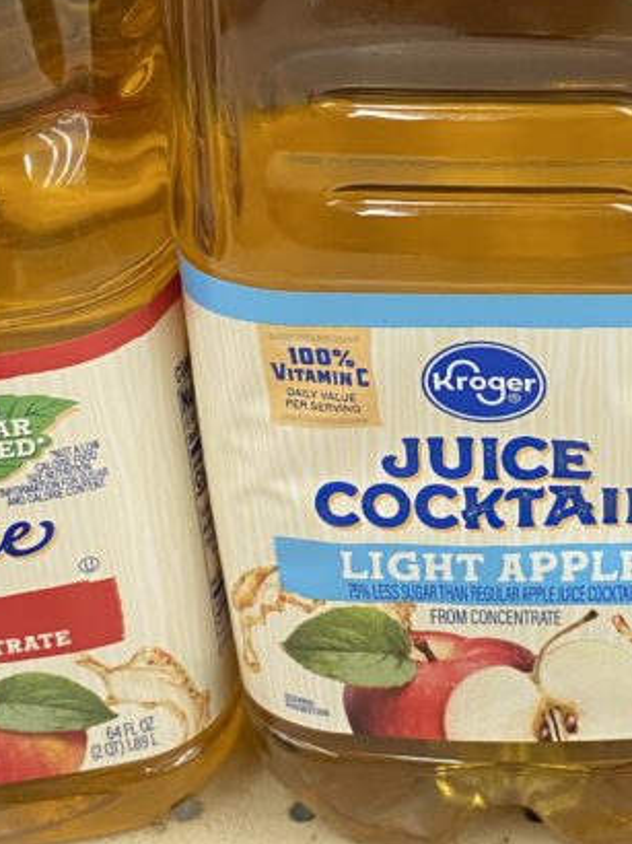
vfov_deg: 29.8
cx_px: 550
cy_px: 434
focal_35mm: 65
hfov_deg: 22.1
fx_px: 1584
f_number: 1.8
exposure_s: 1/63
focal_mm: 4.25
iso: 125
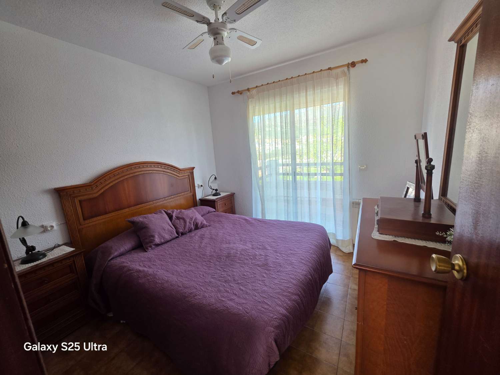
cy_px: 188
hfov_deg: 106.2
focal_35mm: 13
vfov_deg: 89.9
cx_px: 250
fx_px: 188
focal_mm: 2.2
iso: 100
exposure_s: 1/100
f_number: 1.9
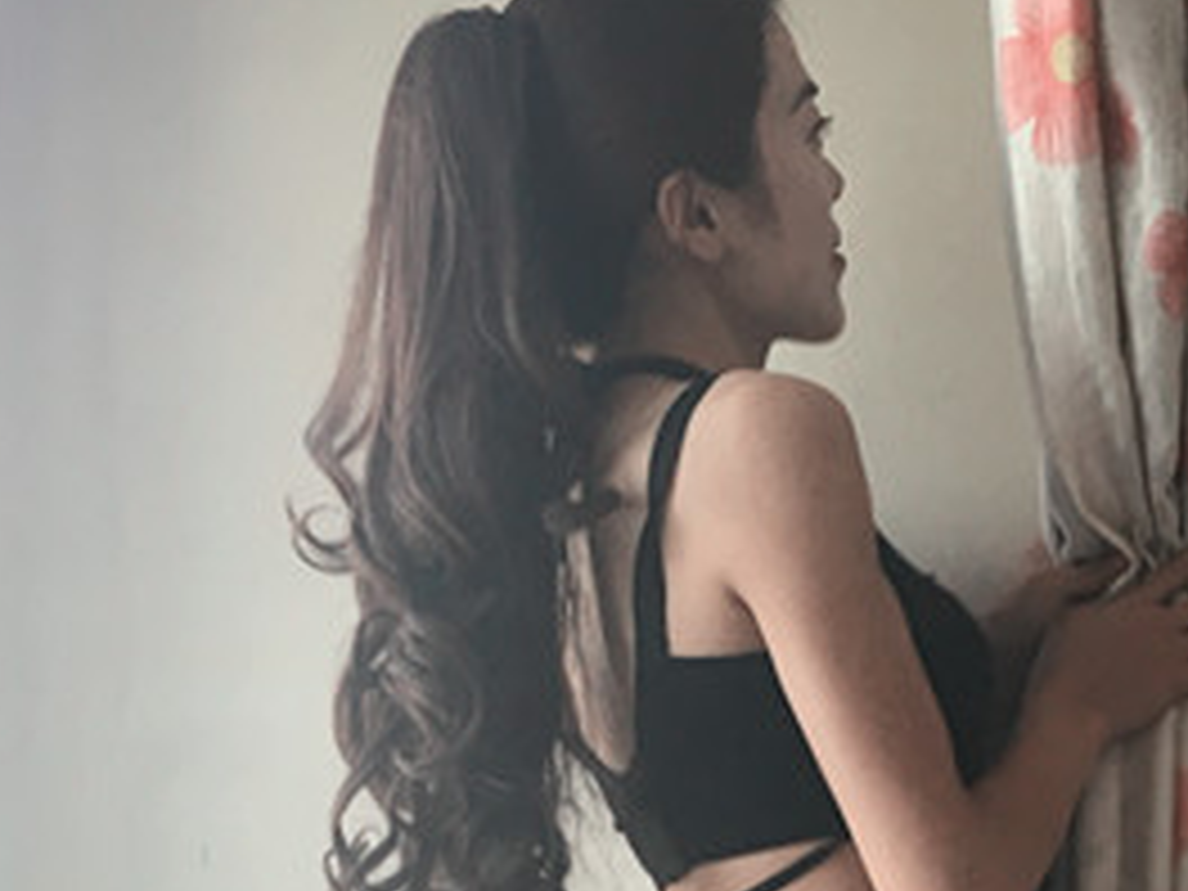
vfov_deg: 15.2
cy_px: 1449
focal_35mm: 88
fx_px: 3020
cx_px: 810
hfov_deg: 22.1
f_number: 2.2
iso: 25
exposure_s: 1/33
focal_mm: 4.15
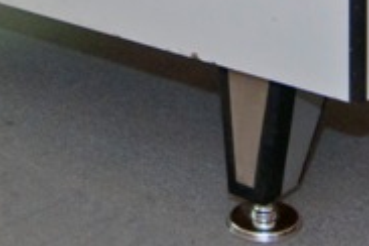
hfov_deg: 25.7
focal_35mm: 79
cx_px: 220
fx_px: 807
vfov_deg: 15.3
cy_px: -174
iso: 400
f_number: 4
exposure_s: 1/60
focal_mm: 15
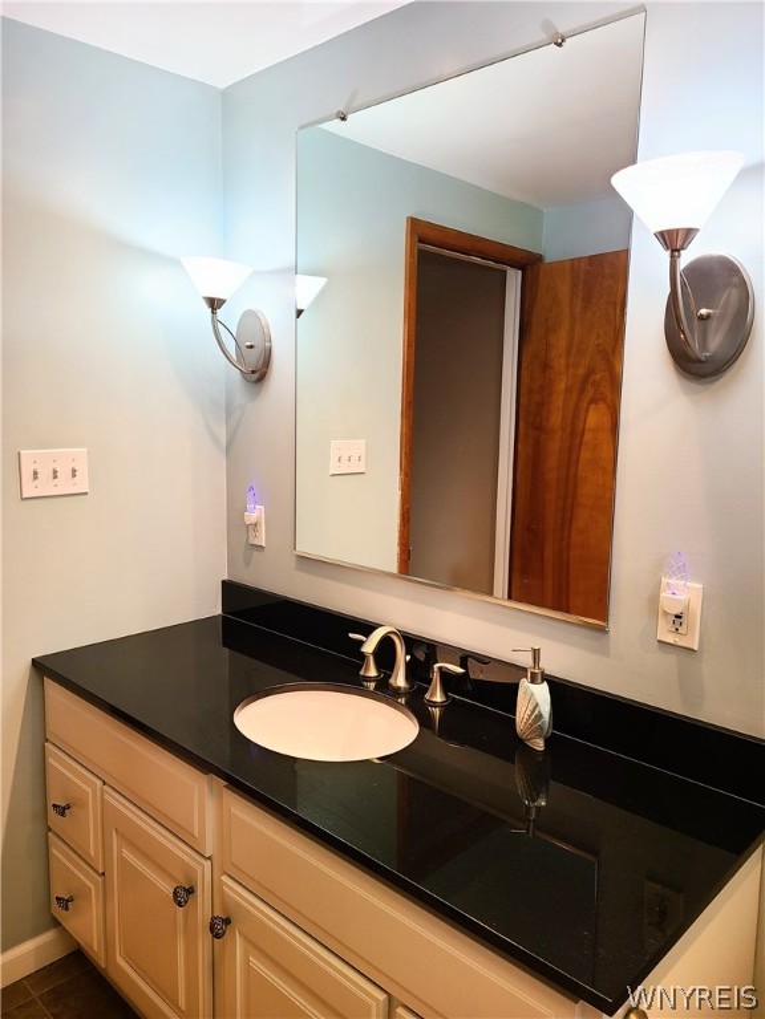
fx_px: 766
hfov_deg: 53.1
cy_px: 510
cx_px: 382
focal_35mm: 26
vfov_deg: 67.3
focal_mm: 5.4
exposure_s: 1/60
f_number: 1.8
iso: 80
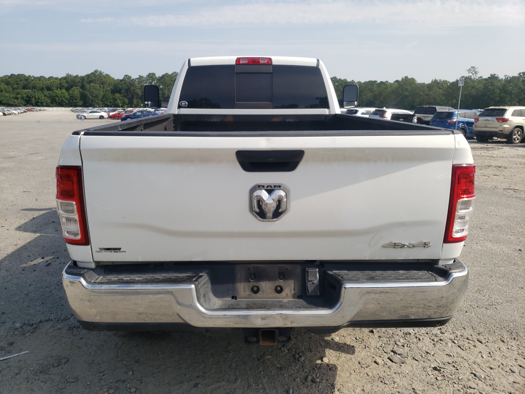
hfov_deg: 67.3
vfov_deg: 53.1
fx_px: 394
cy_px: 197
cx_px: 262
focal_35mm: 26
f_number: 1.5
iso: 50
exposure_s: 1/2500
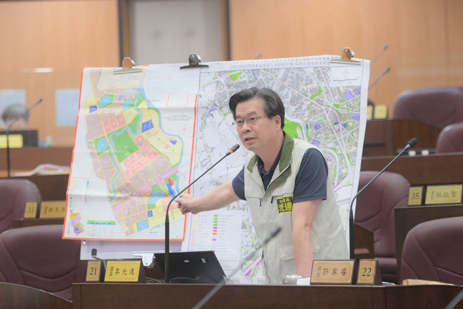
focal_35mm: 183
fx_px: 2353
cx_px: 232
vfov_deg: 7.5
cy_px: 154
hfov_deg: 11.2
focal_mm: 122
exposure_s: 1/200
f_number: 3.2
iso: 1600
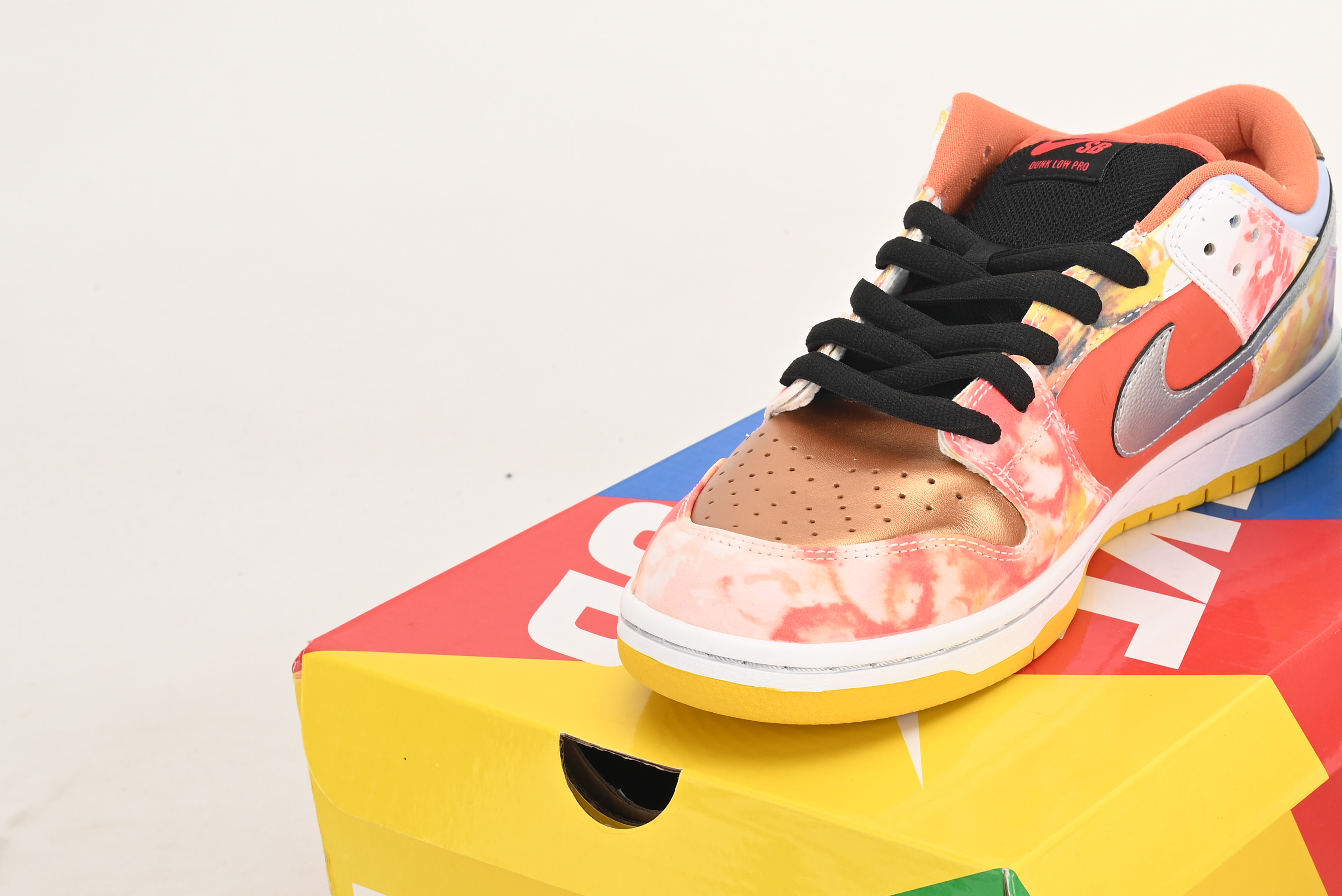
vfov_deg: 16.6
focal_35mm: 82
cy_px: 623
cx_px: 1257
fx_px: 3058
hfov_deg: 23.9
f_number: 11
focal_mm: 43
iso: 100
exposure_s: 1/200
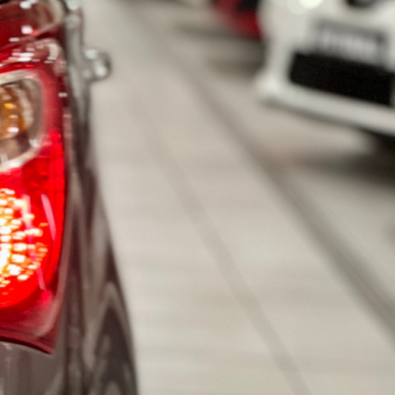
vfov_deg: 8.9
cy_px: 218
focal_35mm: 196
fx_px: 2530
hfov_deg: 8.8
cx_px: -110
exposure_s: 1/40
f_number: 2.8
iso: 250
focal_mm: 9
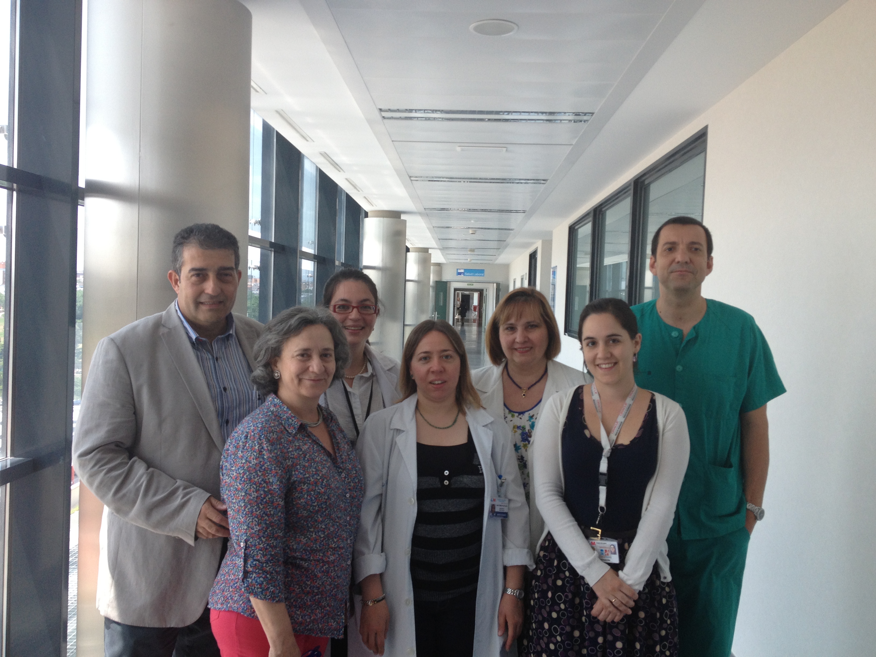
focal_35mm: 35
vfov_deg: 40.7
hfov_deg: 52.6
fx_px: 886
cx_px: 438
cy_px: 328
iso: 50
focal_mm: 4.28
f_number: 2.4
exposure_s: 1/125
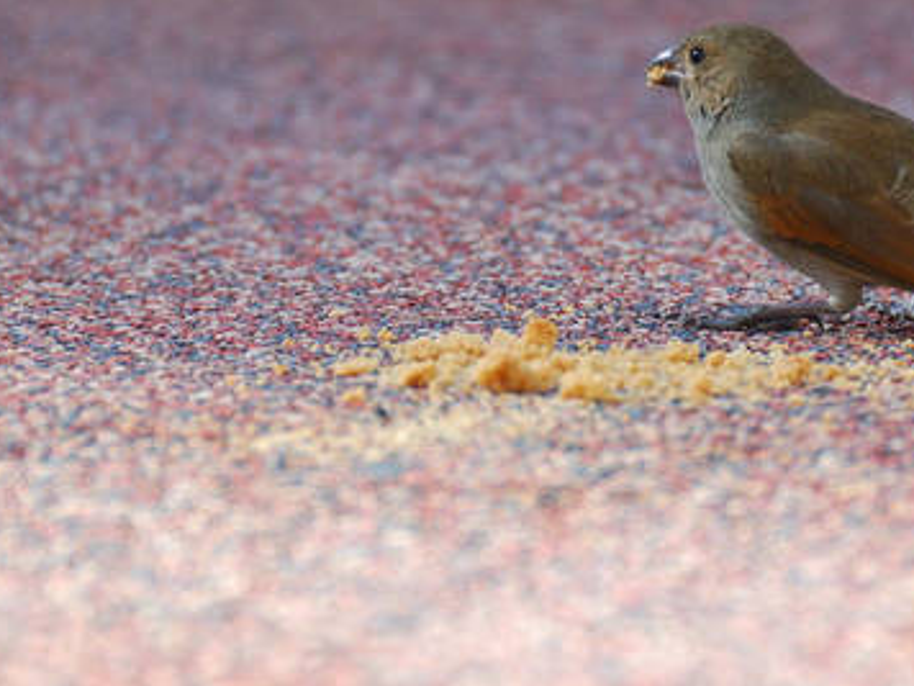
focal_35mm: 567
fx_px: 14971
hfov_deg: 3.5
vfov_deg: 2.6
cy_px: 226
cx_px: 598
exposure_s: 1/100
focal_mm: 200
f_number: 6.3
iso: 100
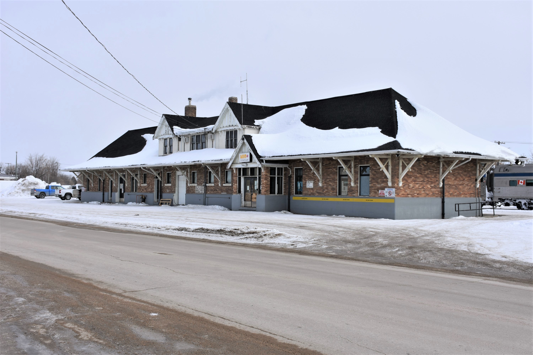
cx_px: 266
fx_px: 600
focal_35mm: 40
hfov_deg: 47.9
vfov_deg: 33.0
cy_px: 178
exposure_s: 1/500
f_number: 8
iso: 125
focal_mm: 27
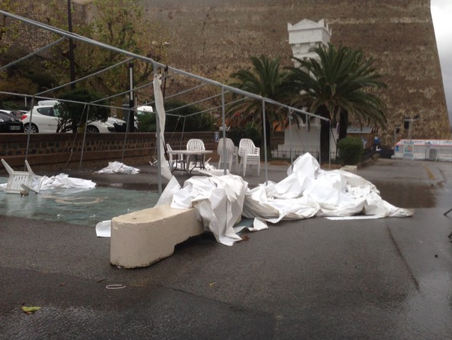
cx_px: 219
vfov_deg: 40.7
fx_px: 457
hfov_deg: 52.6
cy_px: 167
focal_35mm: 35
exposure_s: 1/120
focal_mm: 4.12
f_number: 2.4
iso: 80
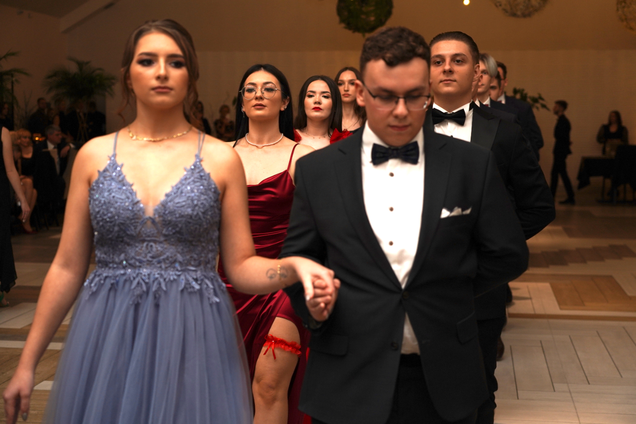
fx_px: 1042
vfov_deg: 23.0
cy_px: 212
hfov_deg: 33.9
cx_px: 318
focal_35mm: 59
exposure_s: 1/100
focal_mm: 59
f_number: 4
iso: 500
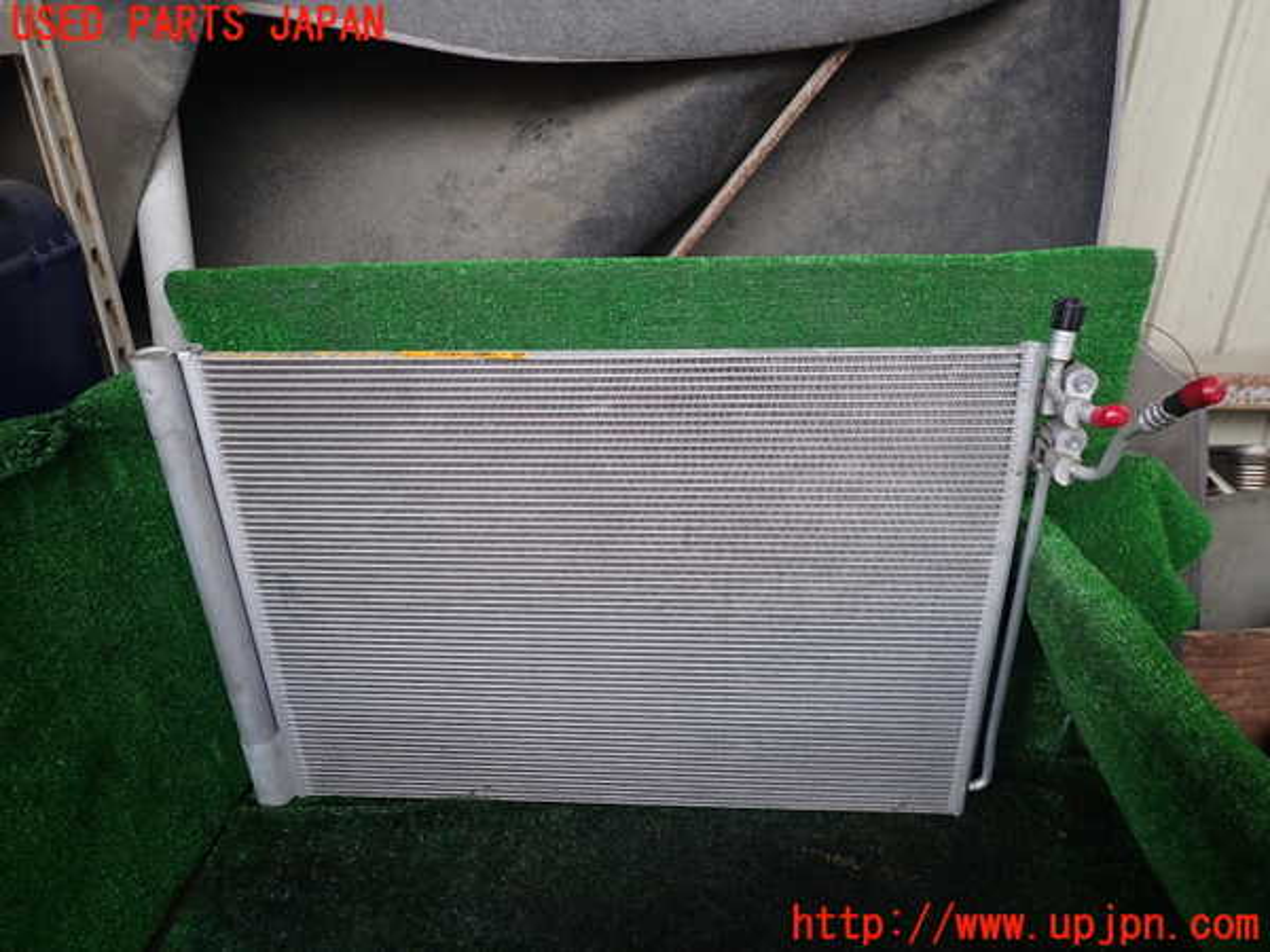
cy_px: 476
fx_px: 917
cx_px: 635
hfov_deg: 69.4
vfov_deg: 54.9
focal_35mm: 25
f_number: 2
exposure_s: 1/60
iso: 160
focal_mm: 4.5
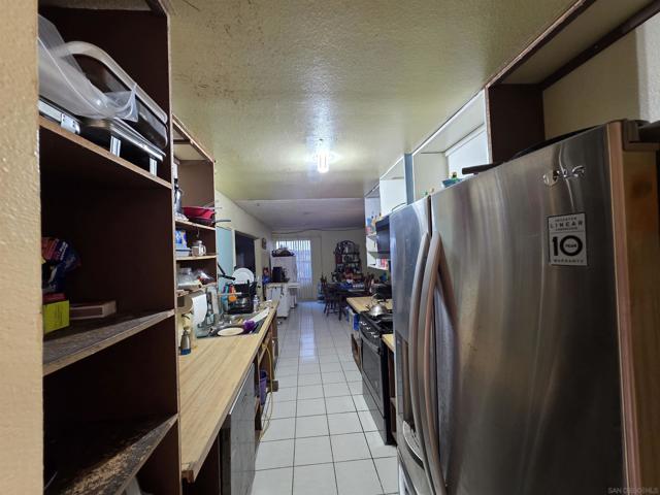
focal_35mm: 13
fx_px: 248
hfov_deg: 106.2
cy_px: 248
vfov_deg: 89.9
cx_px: 330
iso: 250
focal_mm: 2.2
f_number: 1.9
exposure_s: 1/60
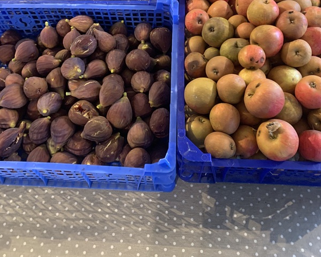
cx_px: 160
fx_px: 323
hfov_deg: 52.8
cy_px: 52
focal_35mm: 34
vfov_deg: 41.5
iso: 400
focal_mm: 4.25
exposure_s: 1/40
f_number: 1.8
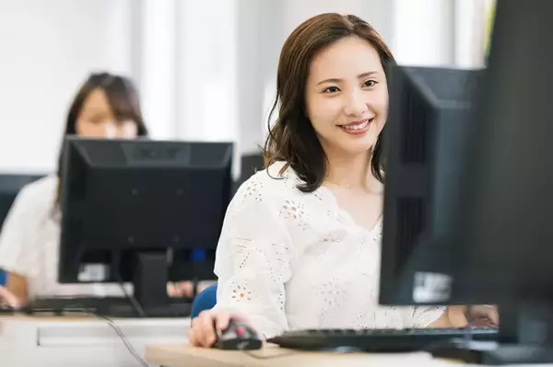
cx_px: 276
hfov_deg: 19.5
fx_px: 1612
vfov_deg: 13.0
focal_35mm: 105
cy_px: 184
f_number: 2
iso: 320
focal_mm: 105
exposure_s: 1/200
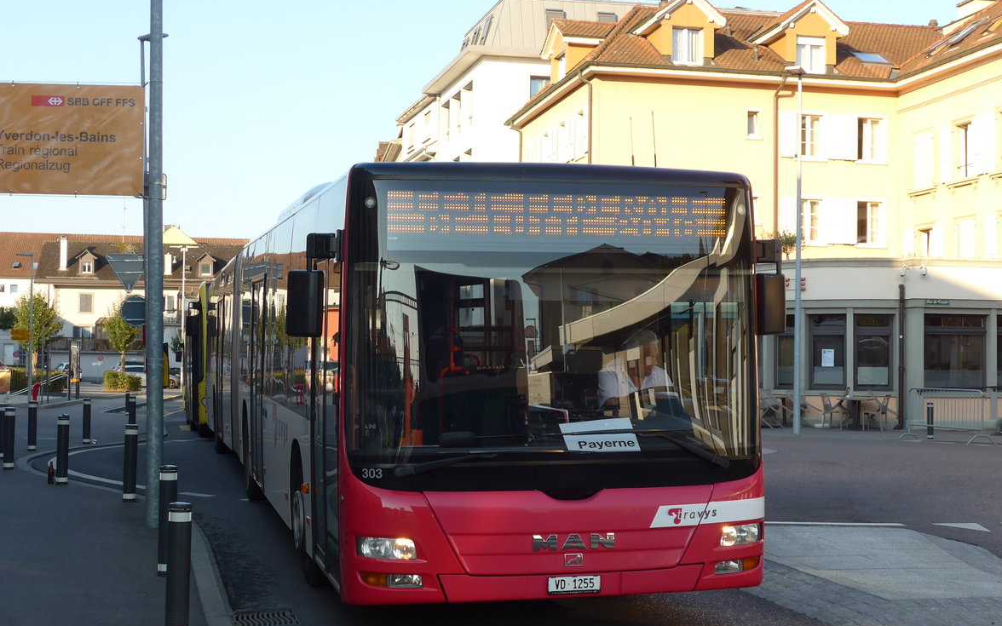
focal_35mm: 53
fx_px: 1447
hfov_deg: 38.2
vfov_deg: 24.4
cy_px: 340
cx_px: 498
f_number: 3.2
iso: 80
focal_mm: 10.1
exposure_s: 1/250
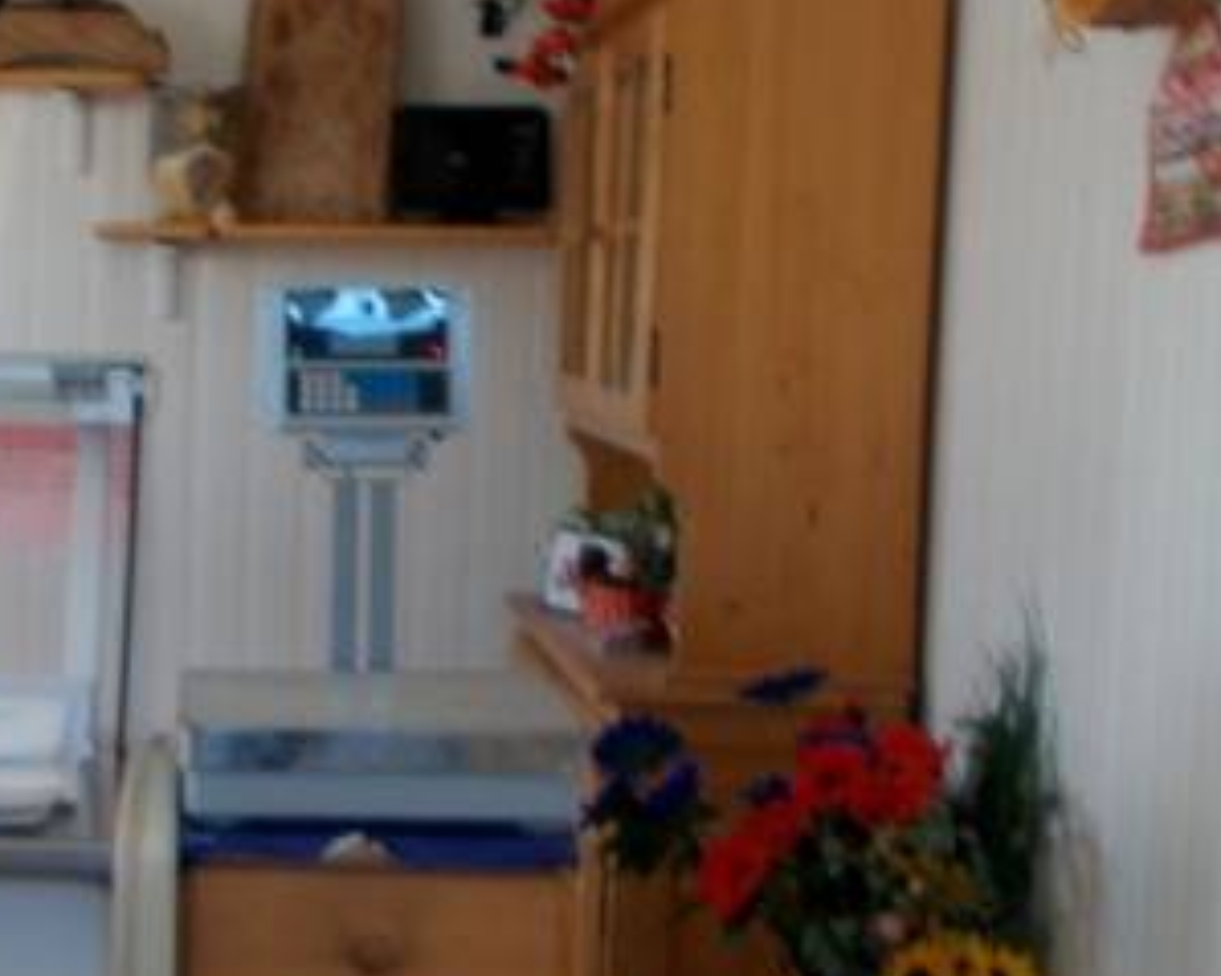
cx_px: 12
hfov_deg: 26.5
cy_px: 559
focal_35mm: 68
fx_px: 2457
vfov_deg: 22.5
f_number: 3.2
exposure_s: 1/25
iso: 160
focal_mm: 4.6
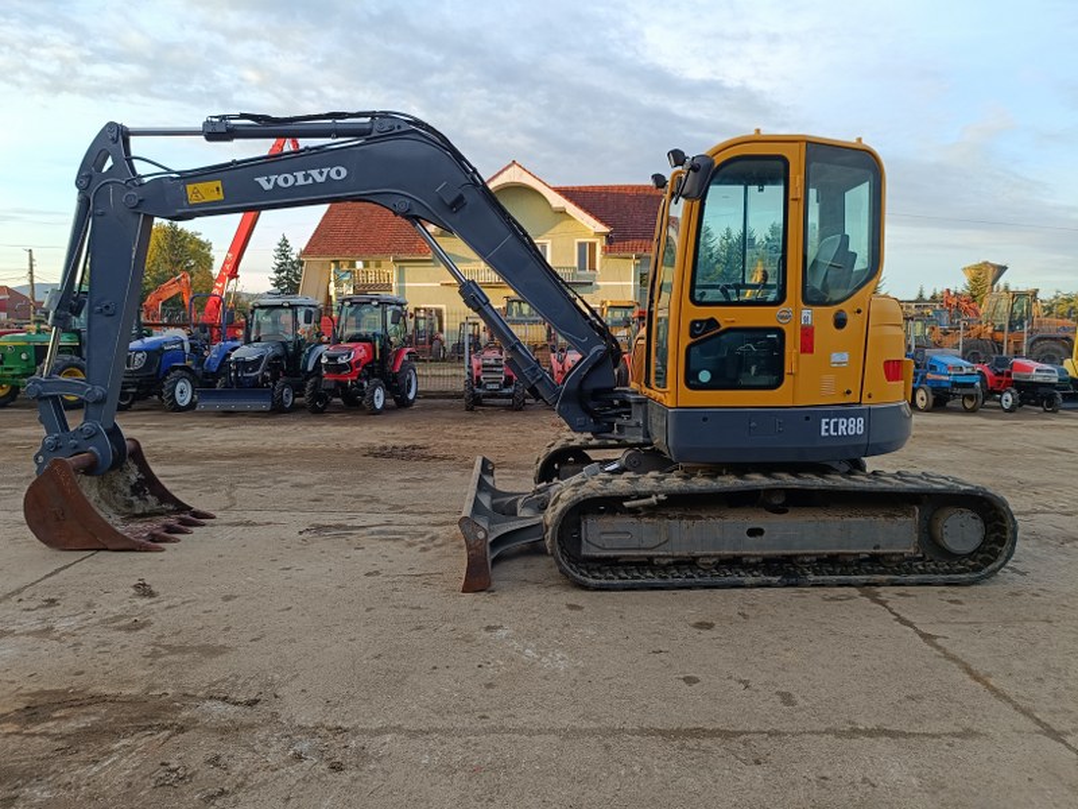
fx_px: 747
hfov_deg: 71.6
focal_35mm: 24
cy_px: 404
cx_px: 539
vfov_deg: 56.8
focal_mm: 5.59
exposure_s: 1/133
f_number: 1.88
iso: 50
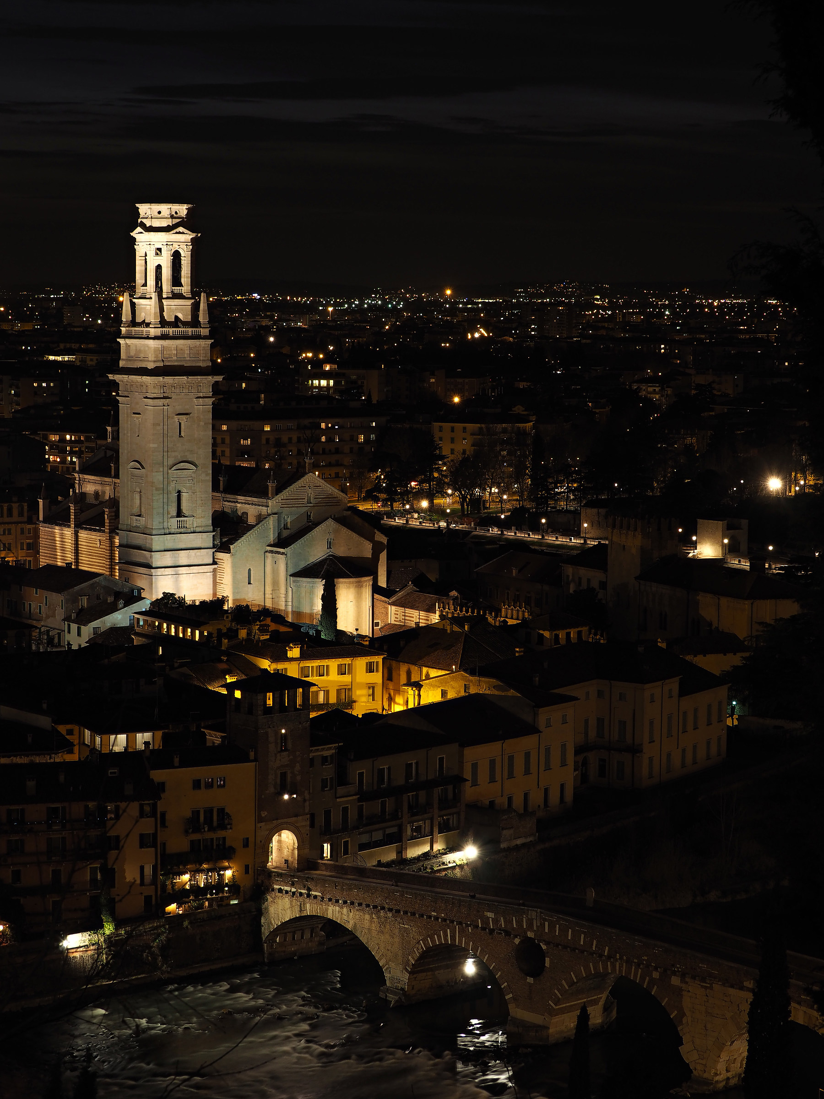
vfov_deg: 24.4
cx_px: 412
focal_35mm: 80
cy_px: 550
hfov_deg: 18.4
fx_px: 2539
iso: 100
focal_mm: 40
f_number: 7.1
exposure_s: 5
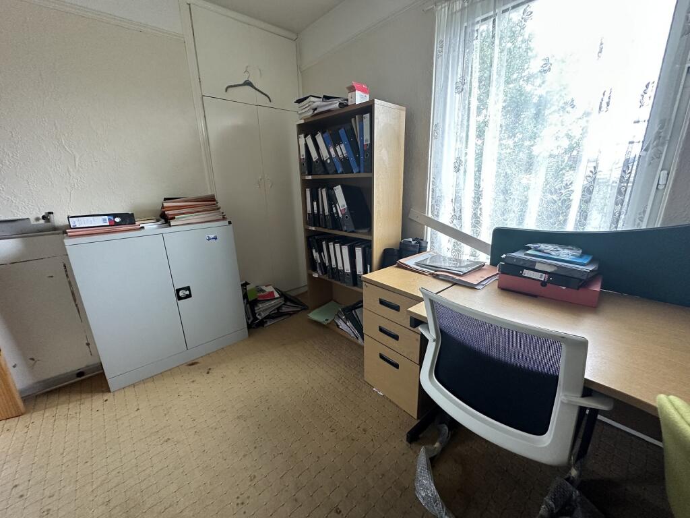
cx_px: 345
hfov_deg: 102.1
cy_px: 259
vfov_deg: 85.7
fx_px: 279
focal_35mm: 14
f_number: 2.2
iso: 320
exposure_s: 1/95
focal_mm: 2.22
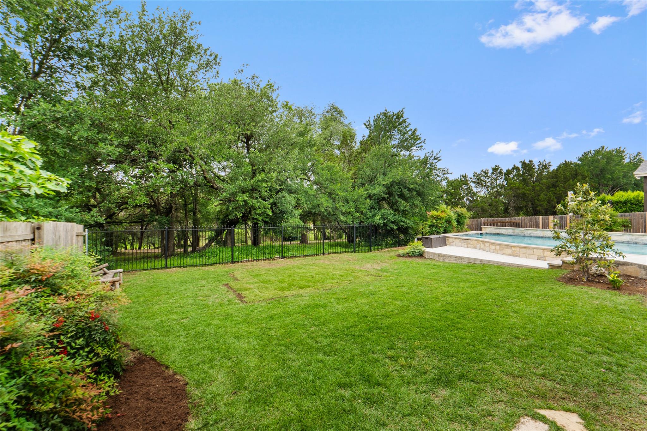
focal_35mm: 15
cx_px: 324
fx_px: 270
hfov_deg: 100.4
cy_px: 216
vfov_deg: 77.3
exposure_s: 1/30
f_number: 9
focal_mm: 10
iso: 200
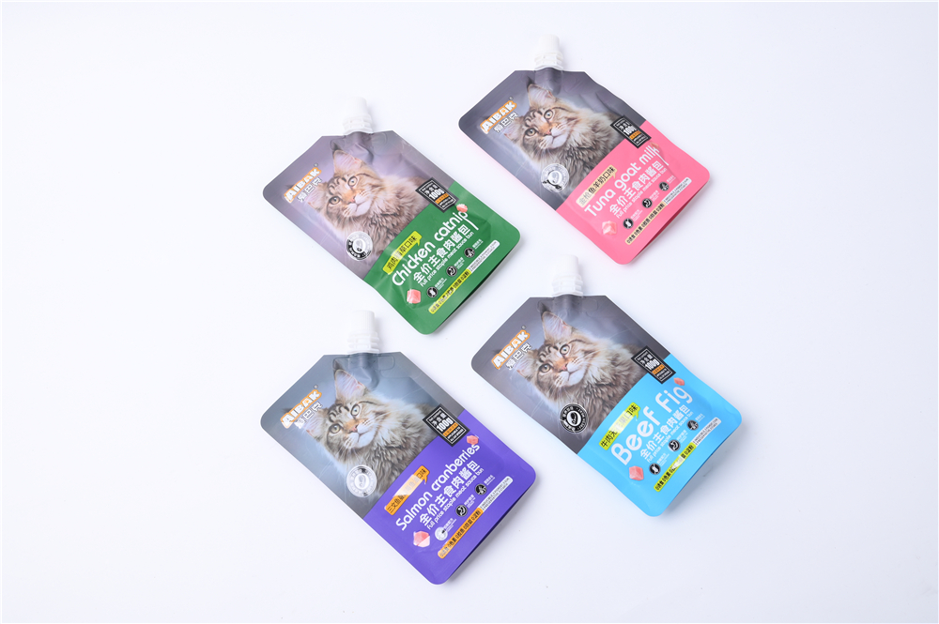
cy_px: 312
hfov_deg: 48.5
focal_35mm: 40
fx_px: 1042
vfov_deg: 33.3
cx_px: 470
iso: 160
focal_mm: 40
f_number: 11
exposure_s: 1/125
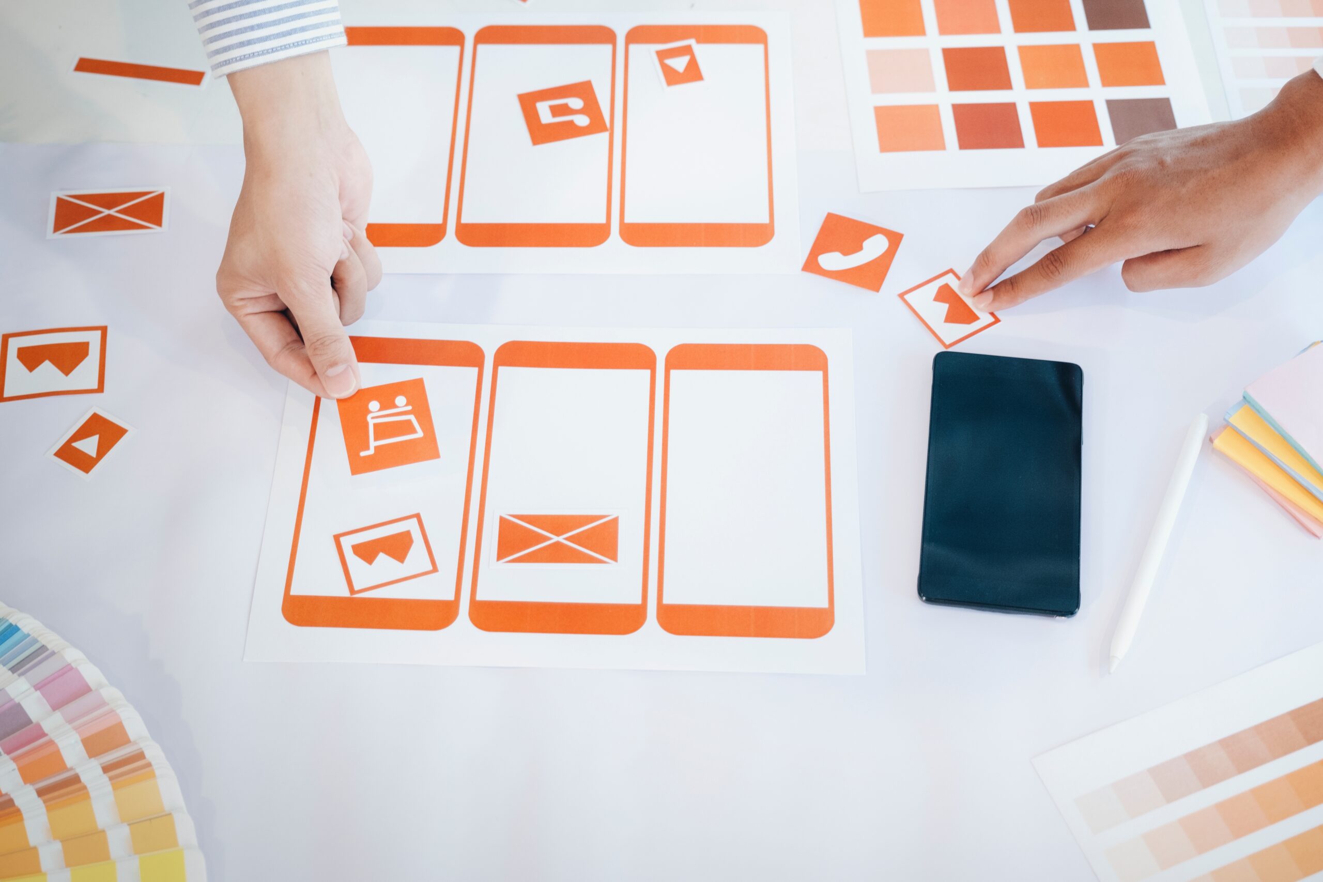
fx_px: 1837
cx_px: 662
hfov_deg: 39.6
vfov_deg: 27.0
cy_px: 441
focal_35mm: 50
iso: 400
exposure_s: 1/60
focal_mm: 33.2
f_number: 2.8
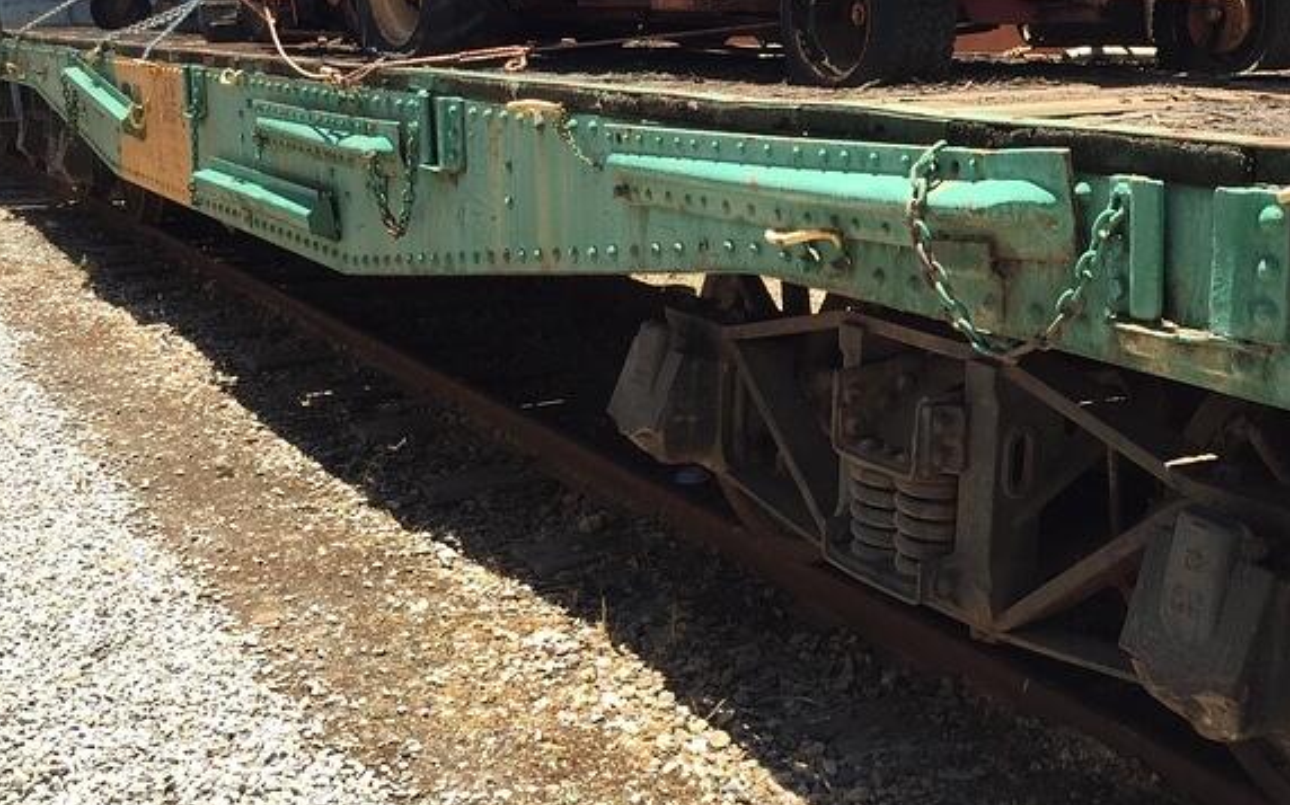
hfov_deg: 45.7
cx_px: 830
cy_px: 291
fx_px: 1511
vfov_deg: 29.7
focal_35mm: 43
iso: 32
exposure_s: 1/760
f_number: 2.2
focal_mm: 4.15
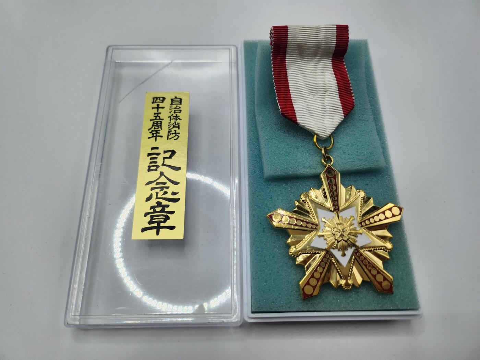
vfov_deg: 56.8
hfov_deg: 71.6
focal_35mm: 24
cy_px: 180
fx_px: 333
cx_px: 240
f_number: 1.8
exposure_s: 1/111
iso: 50
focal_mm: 5
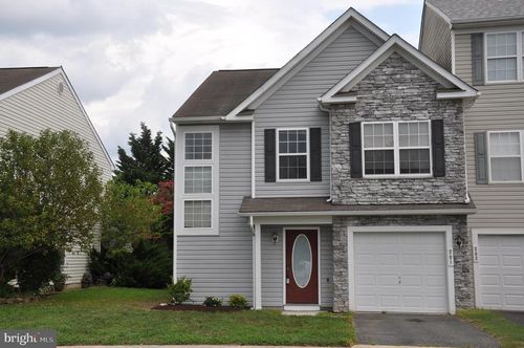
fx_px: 654
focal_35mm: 45
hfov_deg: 43.7
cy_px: 174
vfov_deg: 29.8
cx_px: 262
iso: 200
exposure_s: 1/200
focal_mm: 30
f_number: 8
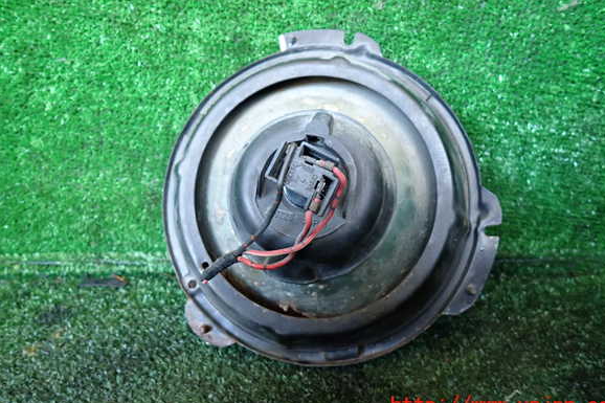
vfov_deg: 47.9
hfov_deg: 67.4
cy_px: 184
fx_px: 454
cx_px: 313
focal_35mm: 27
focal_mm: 4.5
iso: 320
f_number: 2
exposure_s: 1/30
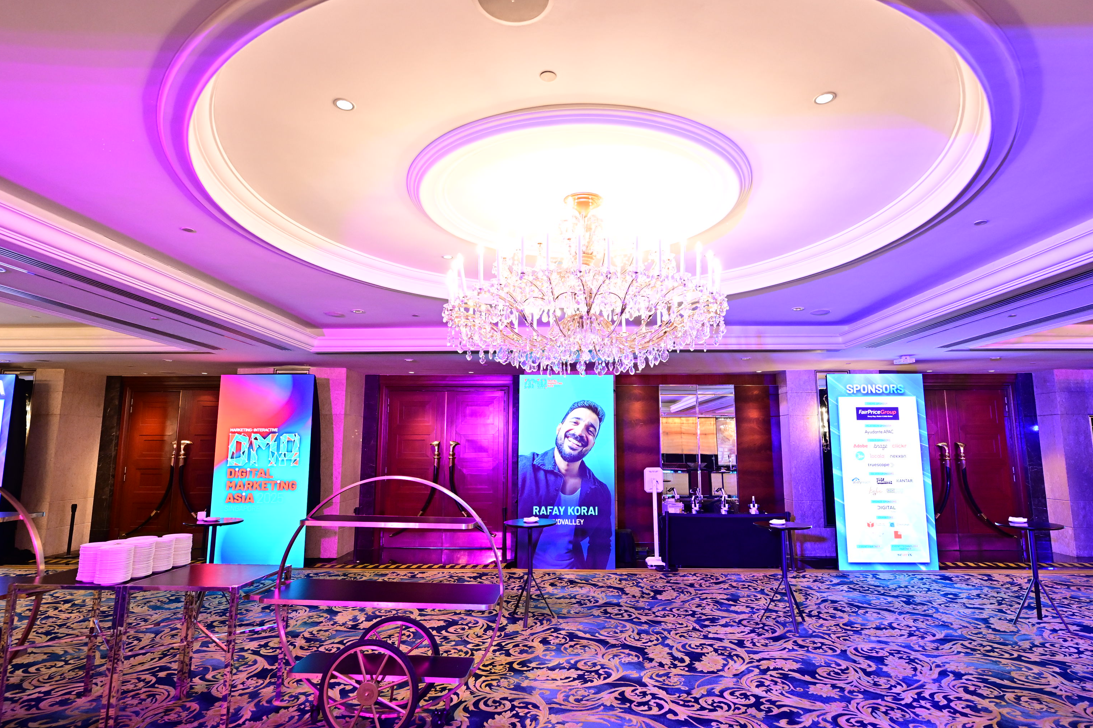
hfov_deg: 86.9
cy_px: 359
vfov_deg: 64.6
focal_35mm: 19
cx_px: 566
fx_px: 577
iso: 1250
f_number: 3.5
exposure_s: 1/80
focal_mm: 14
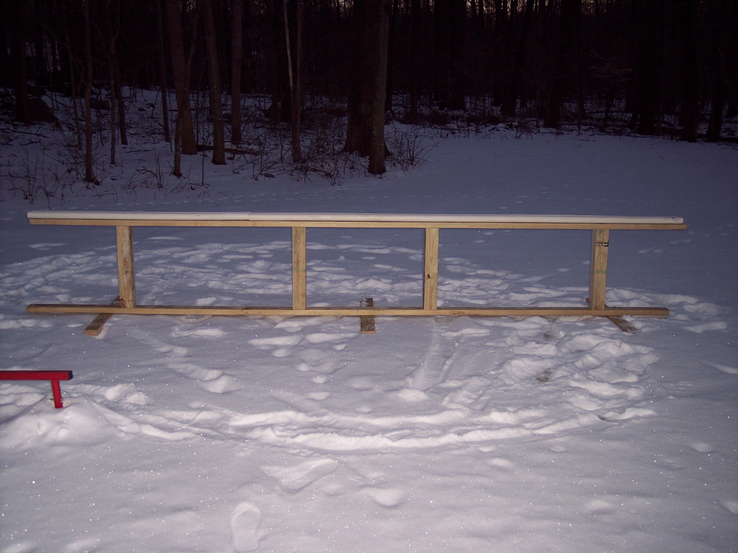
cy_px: 276
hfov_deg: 47.9
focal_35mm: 39
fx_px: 831
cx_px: 369
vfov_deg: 36.8
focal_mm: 8
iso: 100
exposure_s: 1/60
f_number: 2.8
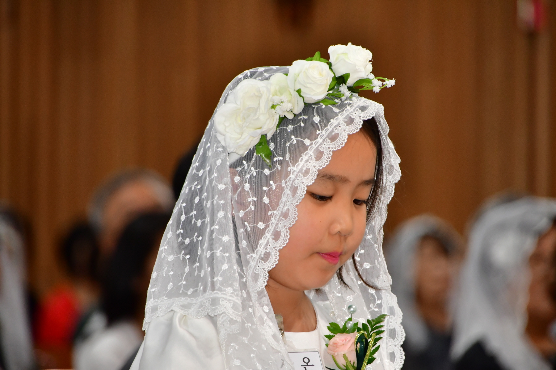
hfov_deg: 5.1
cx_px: 278
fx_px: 6255
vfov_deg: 3.4
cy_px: 185
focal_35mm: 405
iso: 1600
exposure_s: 1/125
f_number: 6.3
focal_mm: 270
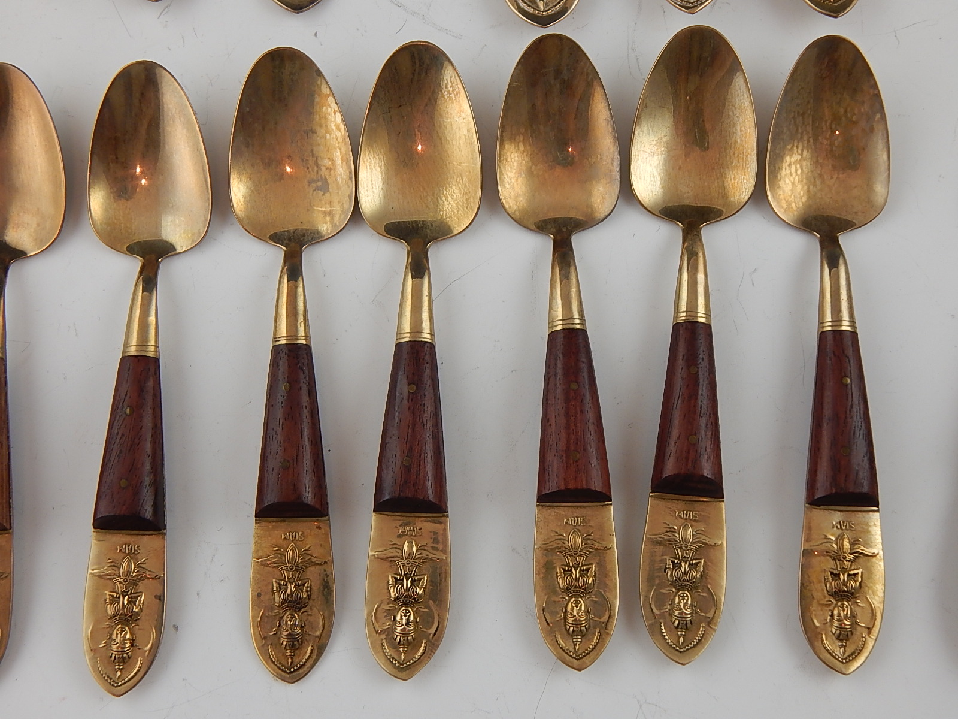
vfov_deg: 30.3
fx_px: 1328
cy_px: 360
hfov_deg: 39.7
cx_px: 479
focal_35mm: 48
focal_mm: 8.6
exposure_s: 1/40
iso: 125
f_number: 3.7
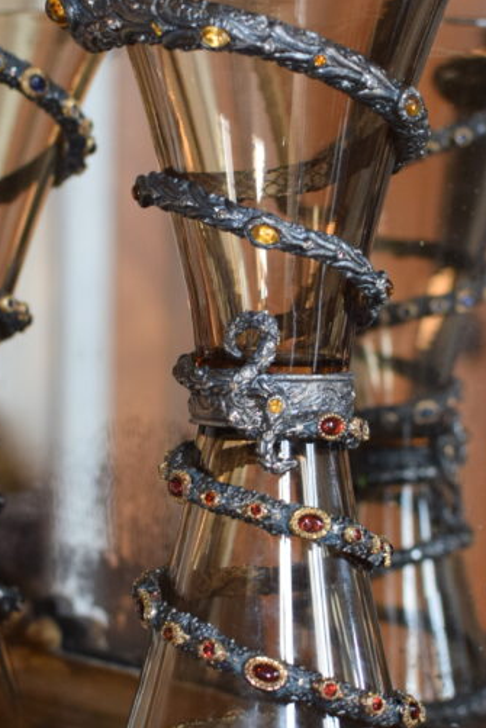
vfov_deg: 19.1
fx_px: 2165
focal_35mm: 107
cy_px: 415
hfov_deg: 12.8
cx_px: 288
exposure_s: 1/30
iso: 1000
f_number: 5
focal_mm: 35
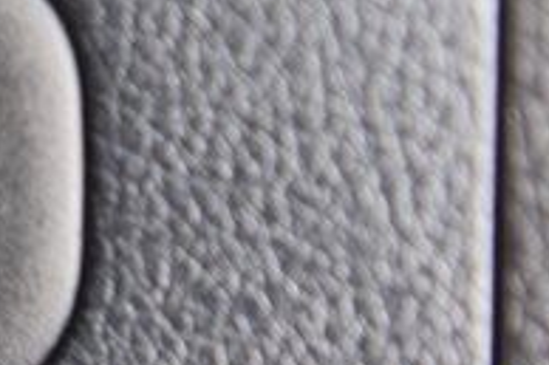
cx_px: -243
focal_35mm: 218
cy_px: 239
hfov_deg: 9.2
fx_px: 3322
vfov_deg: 6.3
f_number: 2.8
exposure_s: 1/2
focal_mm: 44
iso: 1600
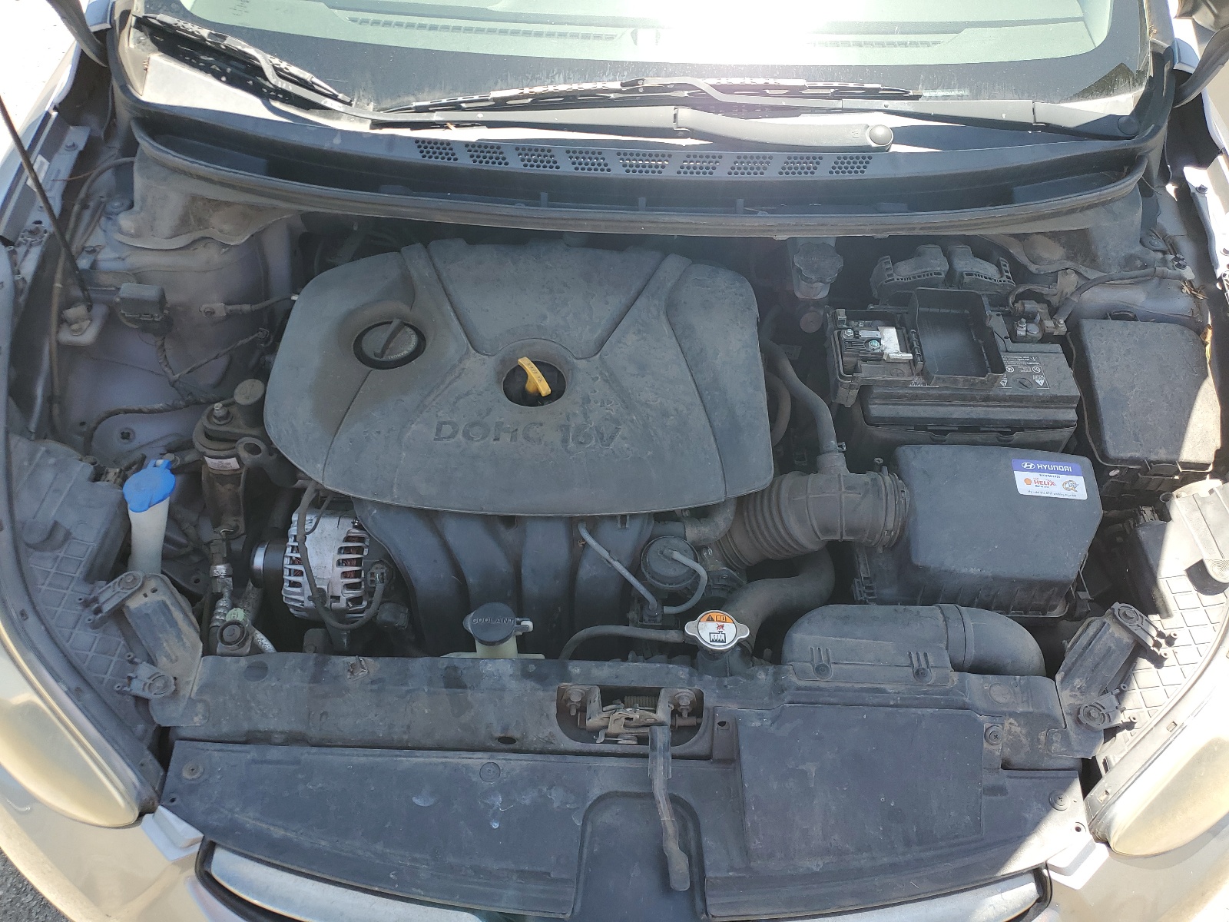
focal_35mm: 26
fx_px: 923
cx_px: 614
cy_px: 461
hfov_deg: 67.3
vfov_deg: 53.1
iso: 50
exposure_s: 1/588
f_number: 1.5
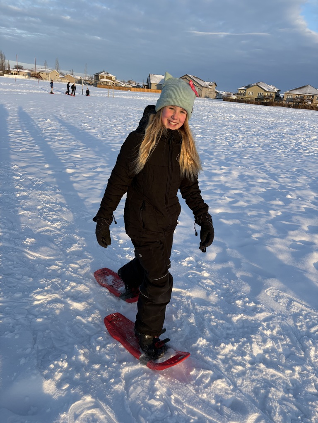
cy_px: 212
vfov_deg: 67.3
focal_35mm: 26
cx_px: 159
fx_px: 318
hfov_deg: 53.1
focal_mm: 5.96
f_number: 1.6
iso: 50
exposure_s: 1/1337
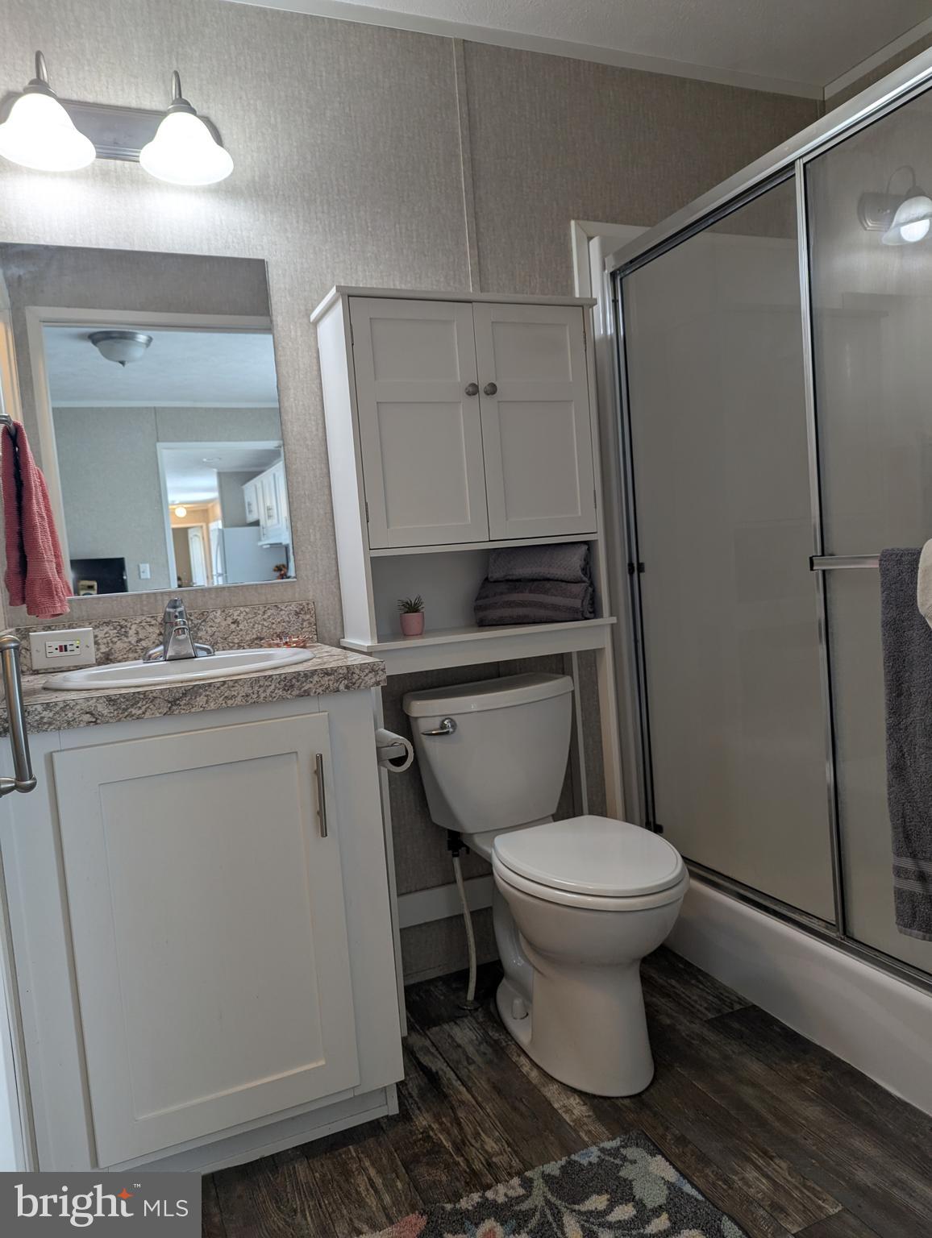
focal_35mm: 24
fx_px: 860
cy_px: 619
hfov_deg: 56.9
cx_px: 466
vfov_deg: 71.5
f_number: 1.85
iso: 46
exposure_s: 1/30
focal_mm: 6.81
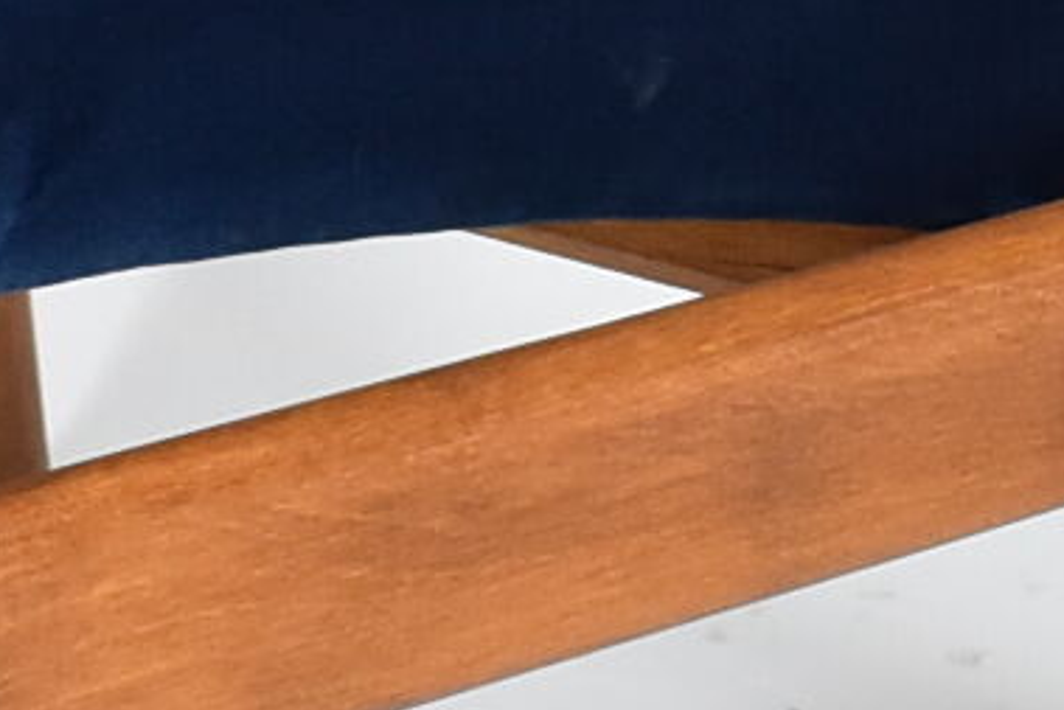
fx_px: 9106
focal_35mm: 308
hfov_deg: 6.7
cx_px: -36
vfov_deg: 4.4
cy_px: -387
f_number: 4
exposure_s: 1/125
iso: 800
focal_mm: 26
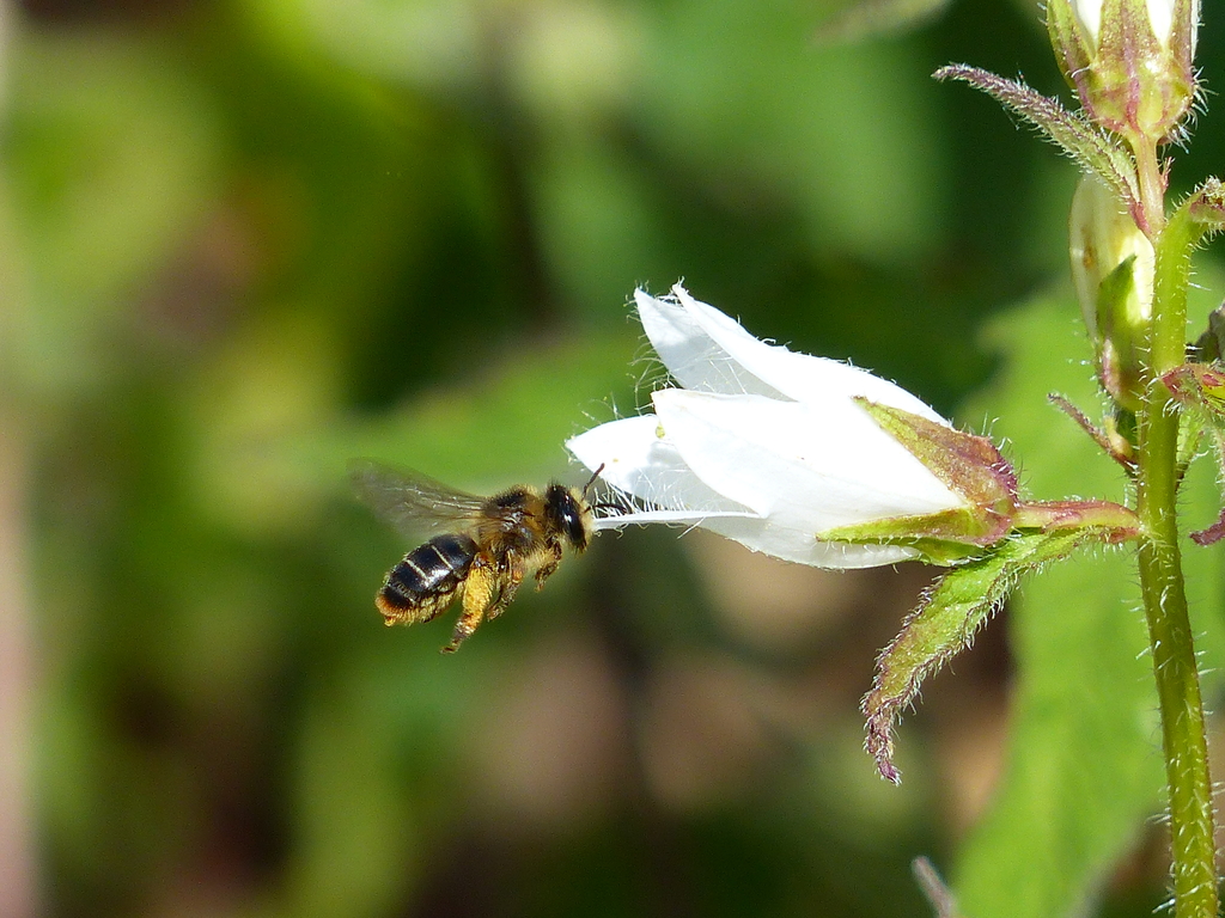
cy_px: 459
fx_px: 42466
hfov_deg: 1.7
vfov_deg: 1.2
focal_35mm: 1200
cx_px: 612
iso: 100
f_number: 4
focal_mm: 108
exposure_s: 1/800
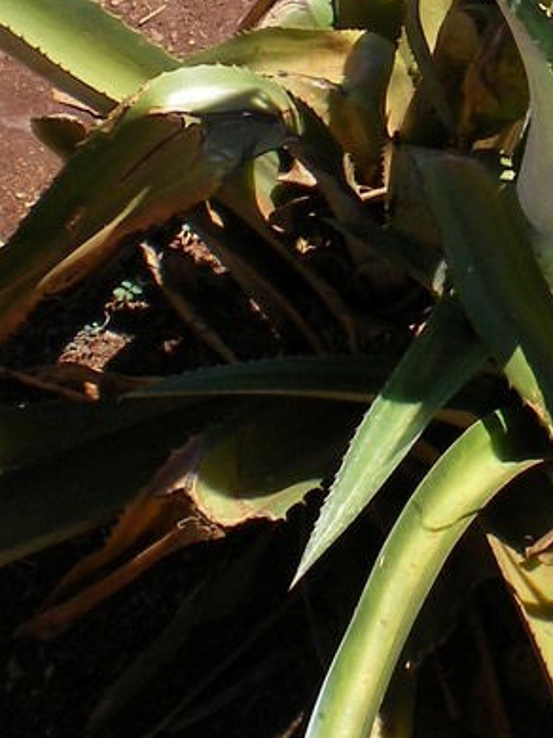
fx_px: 2495
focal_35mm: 117
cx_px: 502
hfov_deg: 12.5
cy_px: -102
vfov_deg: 16.3
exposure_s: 1/160
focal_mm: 6.3
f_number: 4.6
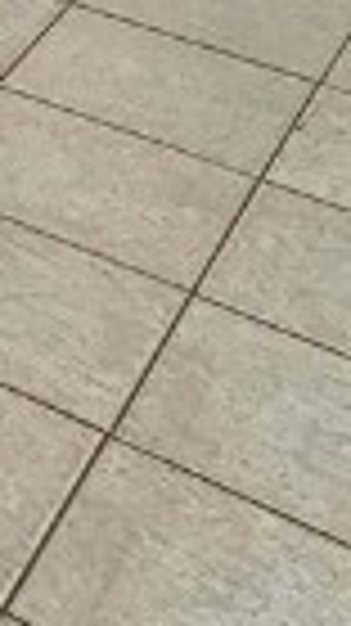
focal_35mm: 104
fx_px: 1724
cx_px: -972
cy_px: -914
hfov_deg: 8.1
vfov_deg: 13.8
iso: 125
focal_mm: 2.2
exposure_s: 1/60.2
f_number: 2.2
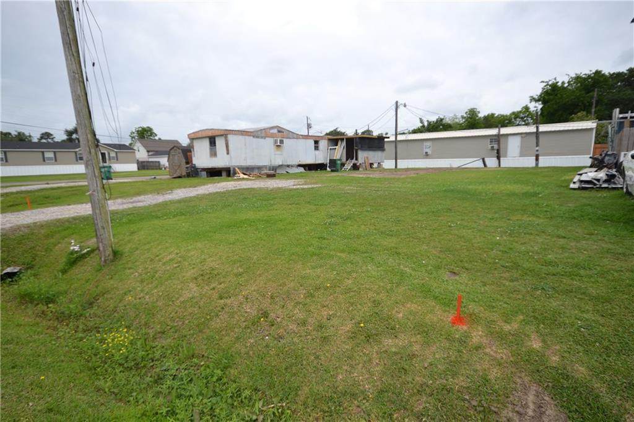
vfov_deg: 63.2
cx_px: 317
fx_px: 343
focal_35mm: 20
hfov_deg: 85.4
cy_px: 211
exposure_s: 1/200
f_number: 7.1
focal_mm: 13
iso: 100
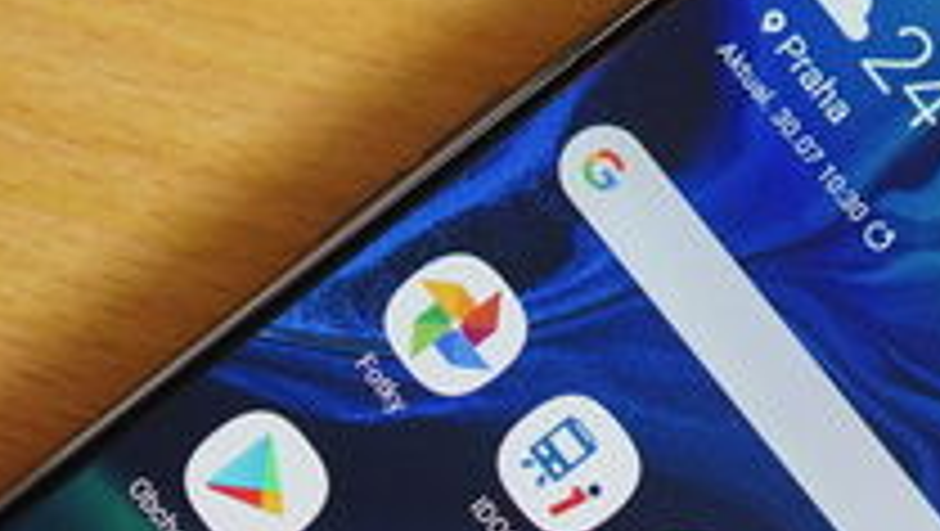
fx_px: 5688
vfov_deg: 5.3
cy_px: 594
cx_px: 598
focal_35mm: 228
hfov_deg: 9.4
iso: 1250
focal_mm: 55
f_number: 2.8
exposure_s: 1/800
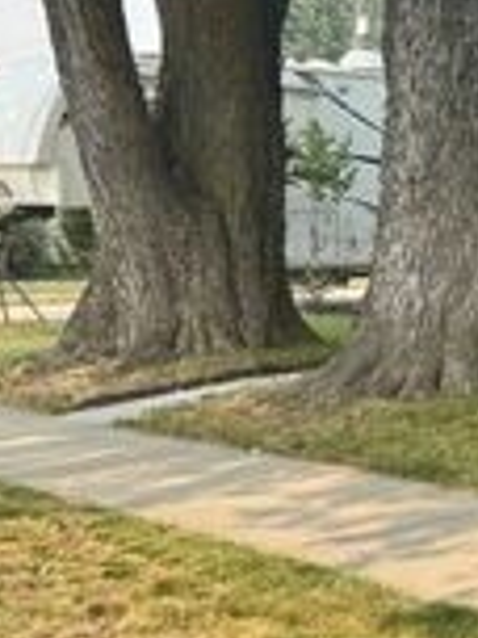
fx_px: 1455
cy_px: 61
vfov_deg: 24.0
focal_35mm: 79
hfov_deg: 15.7
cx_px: 881
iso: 80
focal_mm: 6.76
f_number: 1.78
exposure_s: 1/1869
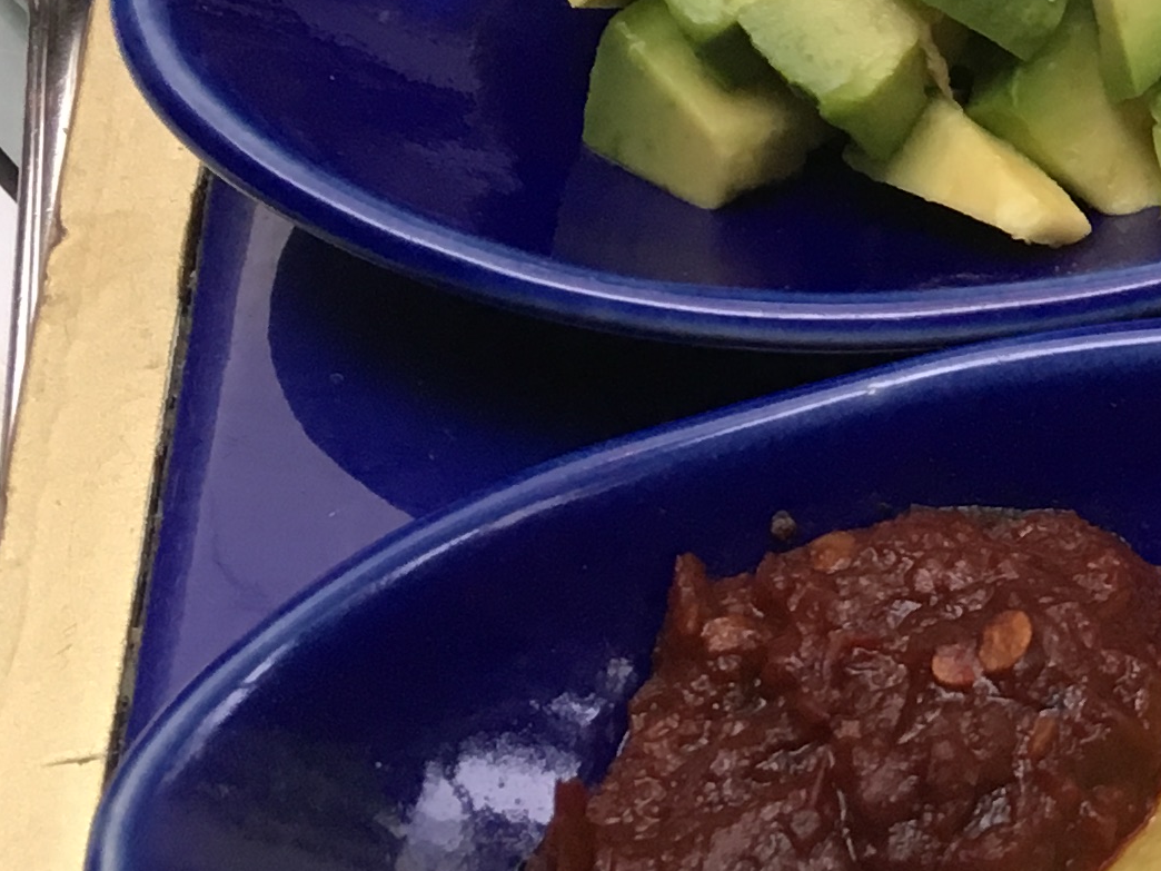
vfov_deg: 13.0
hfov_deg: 16.0
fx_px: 3756
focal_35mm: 112
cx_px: 1775
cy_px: -50
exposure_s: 1/30
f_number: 2.2
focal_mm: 4.15
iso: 40
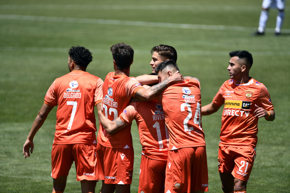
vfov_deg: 3.4
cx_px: 145
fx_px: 3222
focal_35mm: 400
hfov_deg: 5.2
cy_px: 96
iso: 200
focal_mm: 400
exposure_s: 1/1600
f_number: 4.5
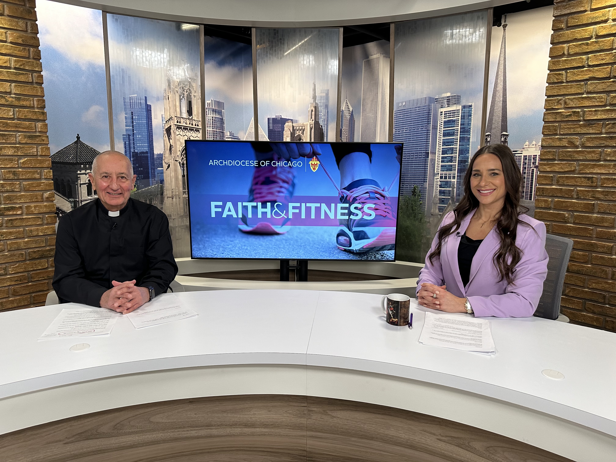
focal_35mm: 24
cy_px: 231
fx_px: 427
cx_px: 308
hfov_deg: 71.6
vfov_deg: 56.8
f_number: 1.78
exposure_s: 1/121
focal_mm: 6.86
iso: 200
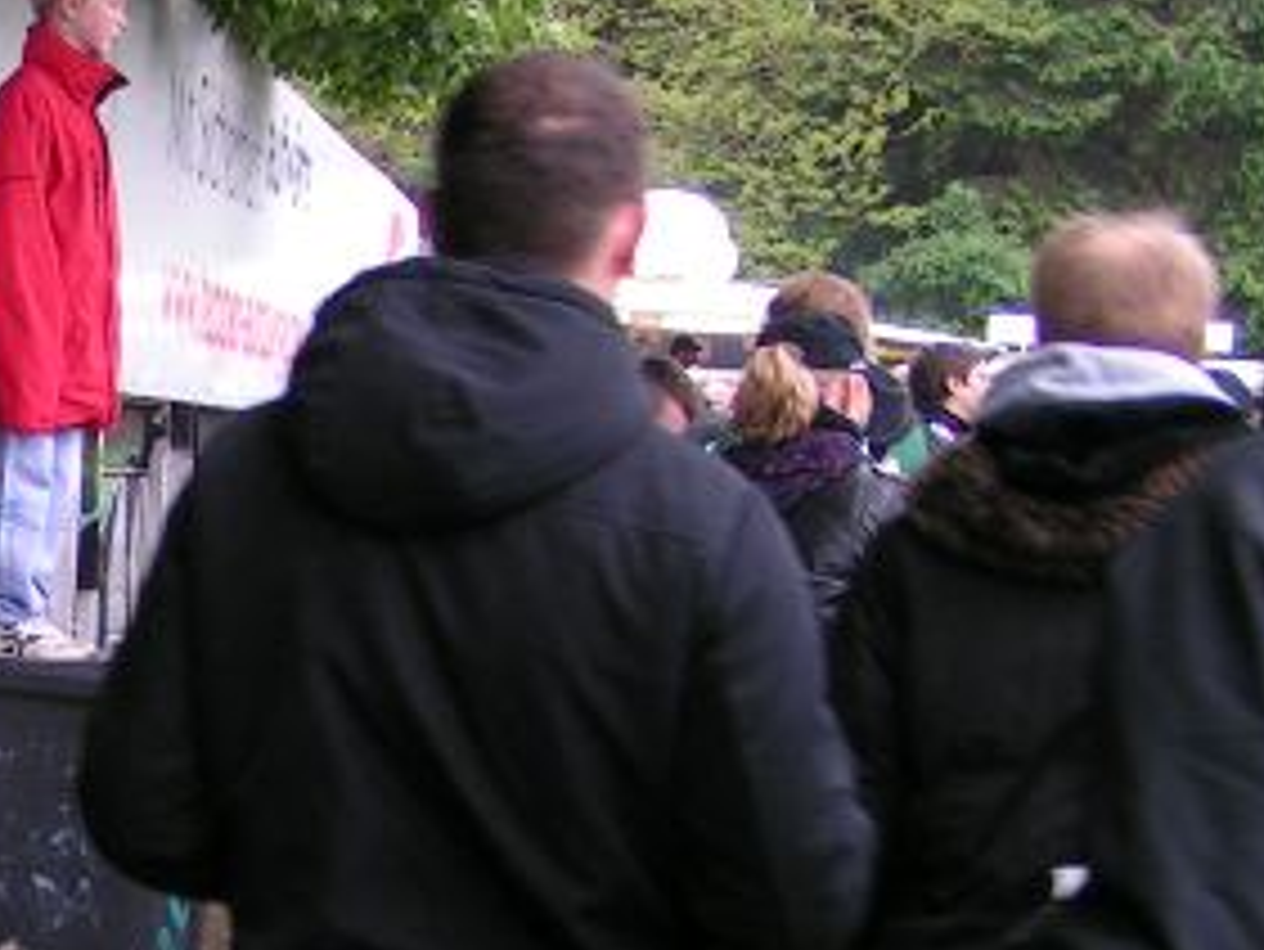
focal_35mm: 108
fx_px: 3945
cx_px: -481
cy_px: 1126
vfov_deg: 13.4
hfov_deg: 16.9
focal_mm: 5.8
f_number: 2.8
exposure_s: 1/40
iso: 50
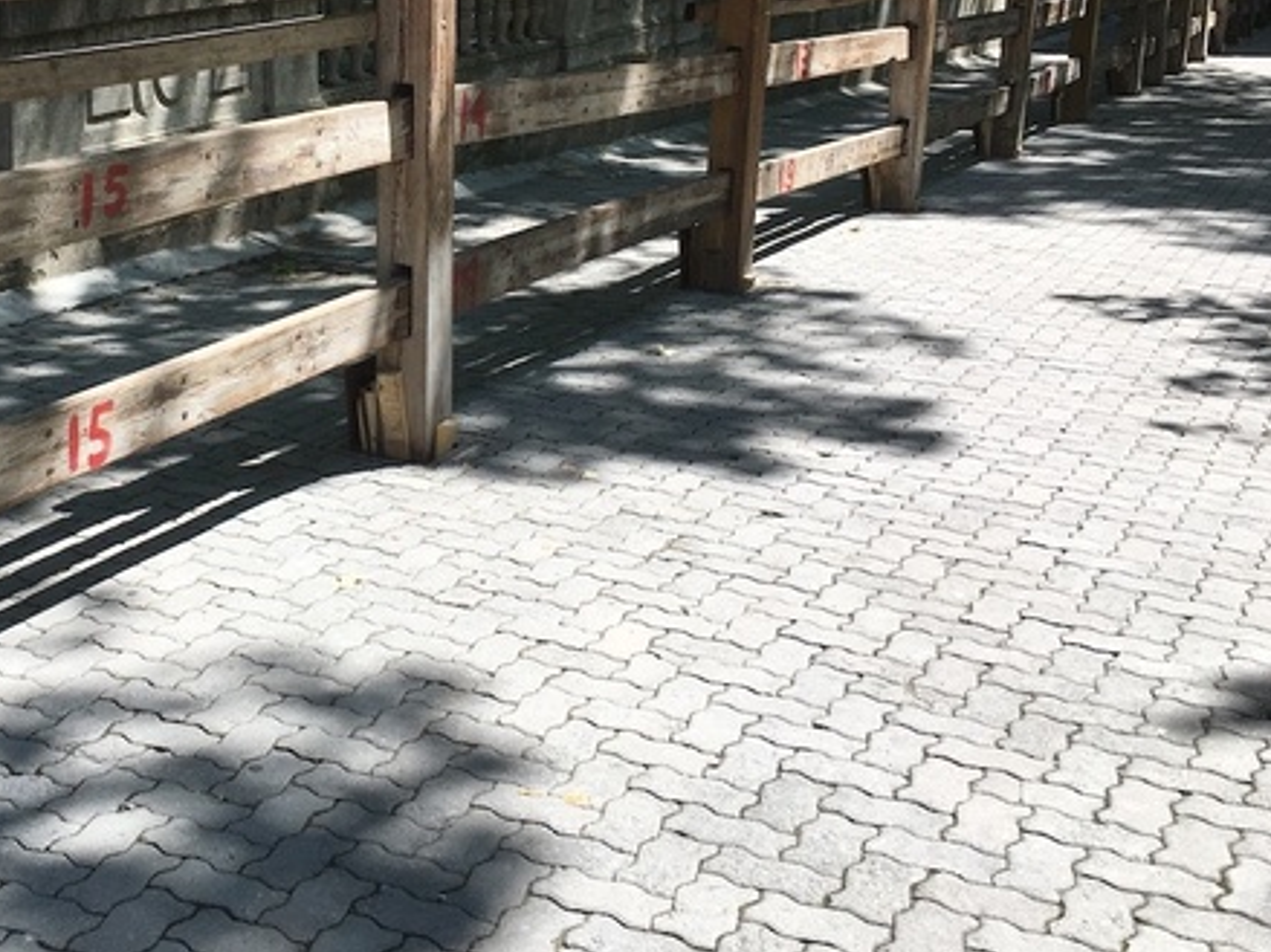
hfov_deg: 38.6
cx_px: 318
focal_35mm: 48
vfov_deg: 29.7
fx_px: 1762
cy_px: 230
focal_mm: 4.15
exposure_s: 1/732
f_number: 2.2
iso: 25
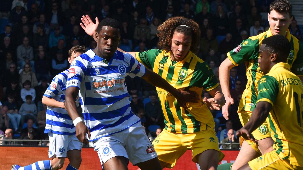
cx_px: 166
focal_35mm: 202
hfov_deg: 10.7
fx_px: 1623
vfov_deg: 6.0
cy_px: 124
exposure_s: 1/800
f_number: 5.6
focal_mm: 98
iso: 200
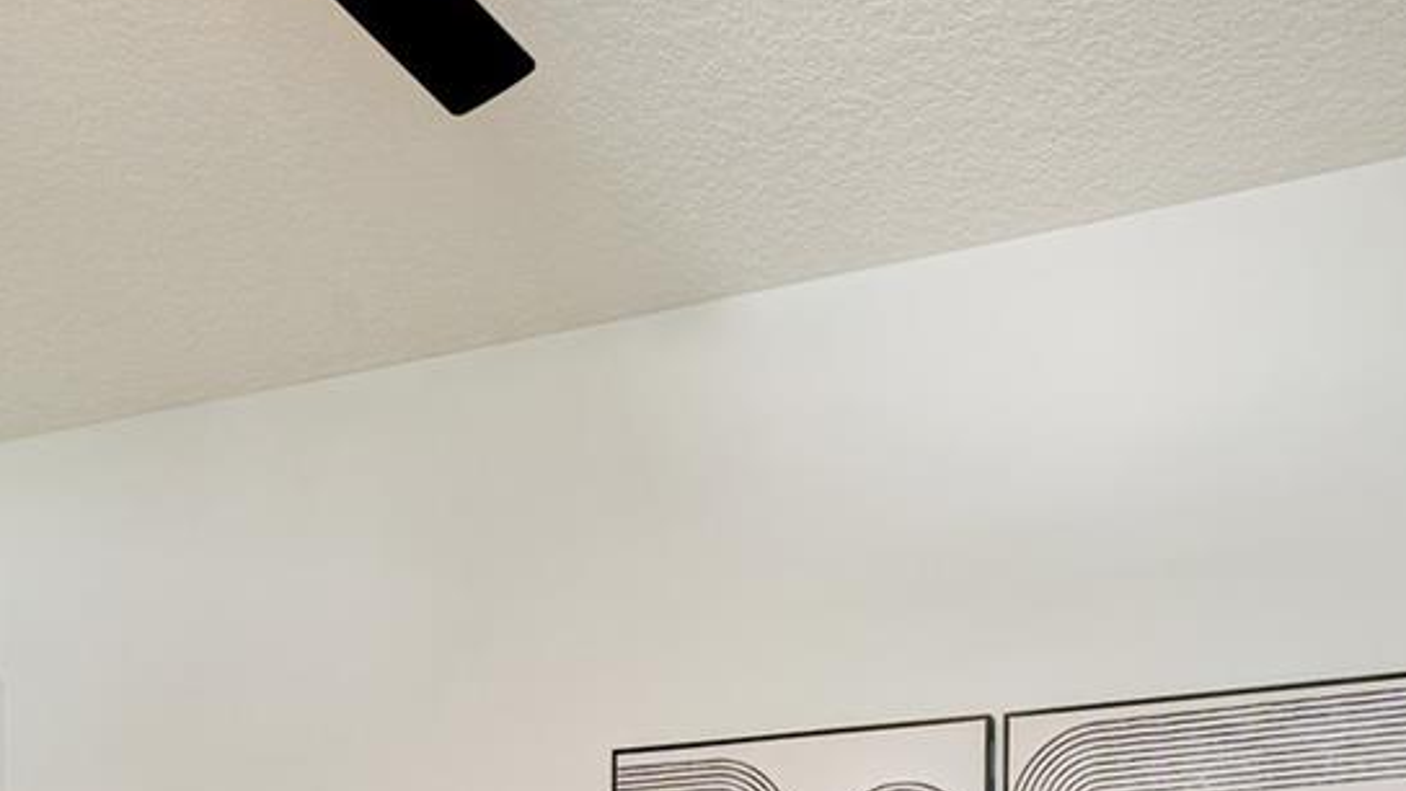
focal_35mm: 40
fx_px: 1491
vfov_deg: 23.9
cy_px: 1167
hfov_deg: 49.8
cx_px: 907
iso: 200
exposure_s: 1/2
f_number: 9
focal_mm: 13
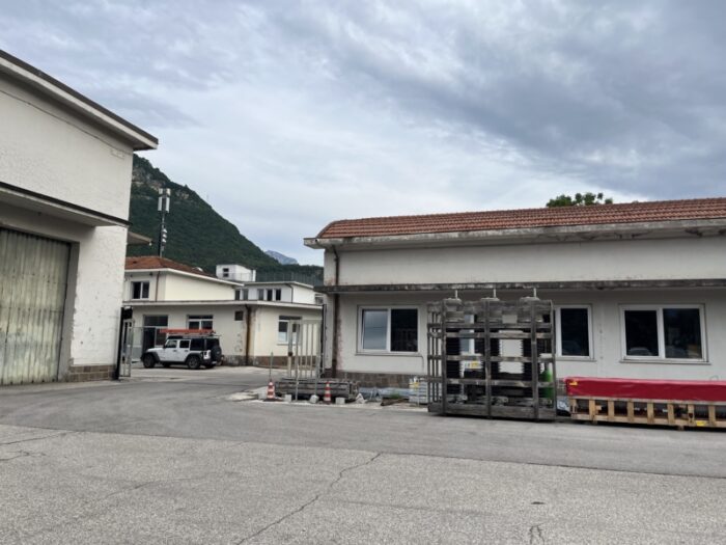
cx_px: 363
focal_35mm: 26
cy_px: 272
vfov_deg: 53.1
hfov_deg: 67.3
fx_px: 545
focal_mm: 5.1
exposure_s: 1/2899
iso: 50
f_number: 1.6
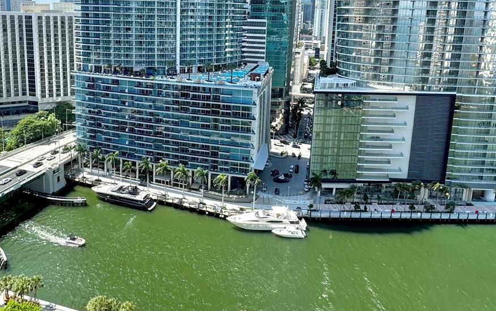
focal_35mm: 27
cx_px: 209
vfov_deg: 44.1
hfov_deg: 68.0
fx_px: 365
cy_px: 67
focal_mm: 2.22
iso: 50
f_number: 2.2
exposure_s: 1/687
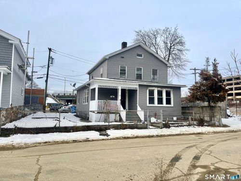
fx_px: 174
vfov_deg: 54.9
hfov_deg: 69.4
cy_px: 90
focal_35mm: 25
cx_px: 120
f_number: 1.6
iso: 32
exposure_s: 1/3788
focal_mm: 5.1
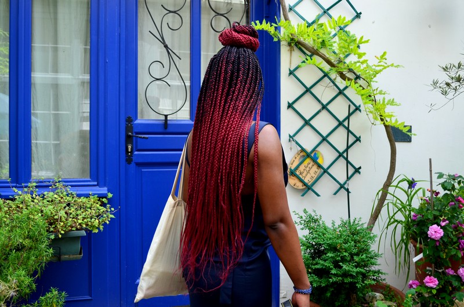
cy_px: 154
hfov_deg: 53.2
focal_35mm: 36
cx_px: 232
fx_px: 463
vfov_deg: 36.7
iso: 250
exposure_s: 1/400
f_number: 4
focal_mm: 24
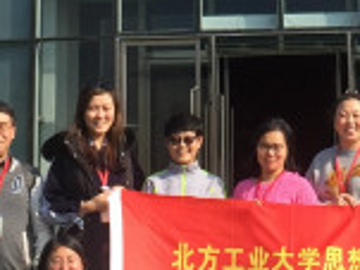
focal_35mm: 154
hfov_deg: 12.8
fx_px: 1600
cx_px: 303
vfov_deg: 9.3
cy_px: -184
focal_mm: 4.15
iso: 32
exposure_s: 1/1276
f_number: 2.2
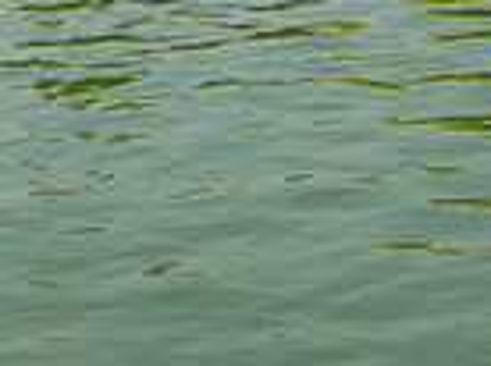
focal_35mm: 209
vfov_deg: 6.8
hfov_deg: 9.2
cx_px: -256
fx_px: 2959
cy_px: -442
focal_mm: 6
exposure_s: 1/320
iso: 50
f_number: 4
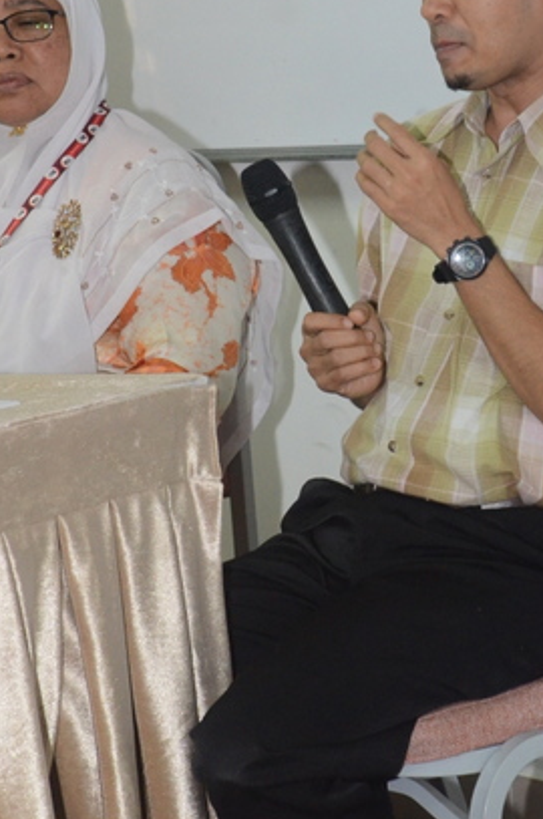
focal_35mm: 130
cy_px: 227
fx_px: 2946
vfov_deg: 15.8
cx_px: 422
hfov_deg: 10.5
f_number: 6.3
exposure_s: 1/250
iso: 3200
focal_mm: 55
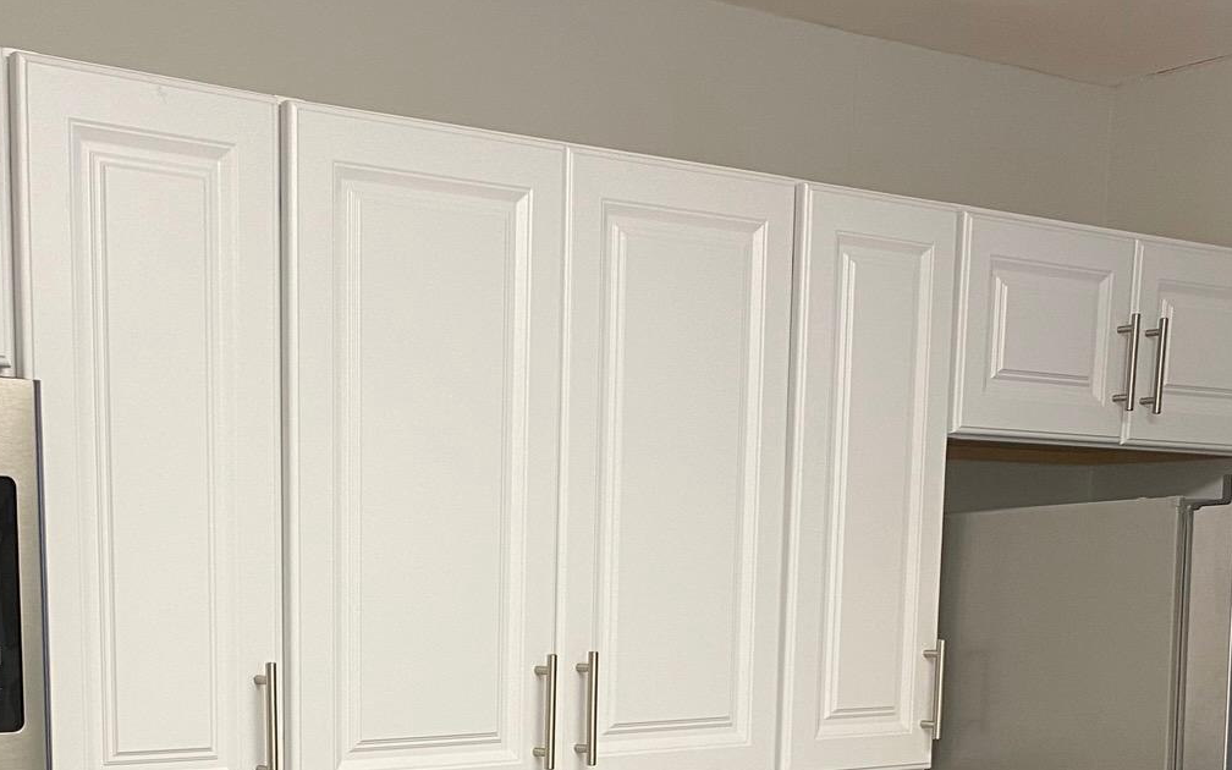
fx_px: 1880
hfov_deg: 35.5
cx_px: 315
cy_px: 896
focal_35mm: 56
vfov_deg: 21.6
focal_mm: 4.25
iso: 100
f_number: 1.8
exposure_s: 1/60
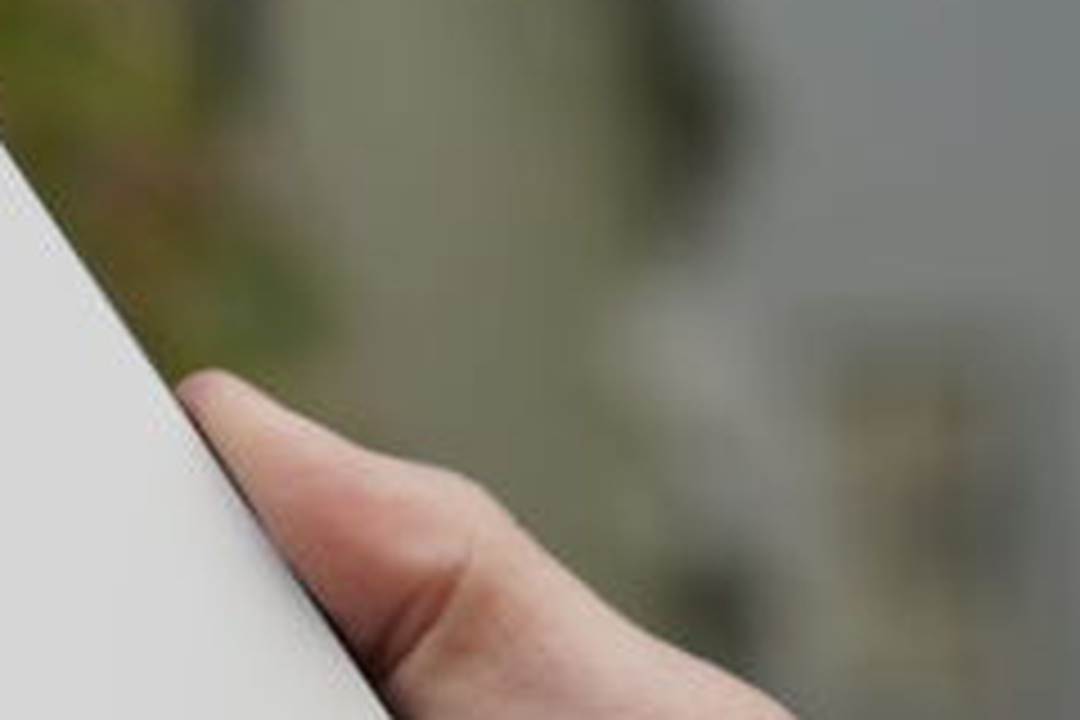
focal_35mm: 141
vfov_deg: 9.7
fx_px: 4230
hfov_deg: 14.4
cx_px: 162
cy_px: 637
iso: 320
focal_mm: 55
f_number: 4
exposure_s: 1/250
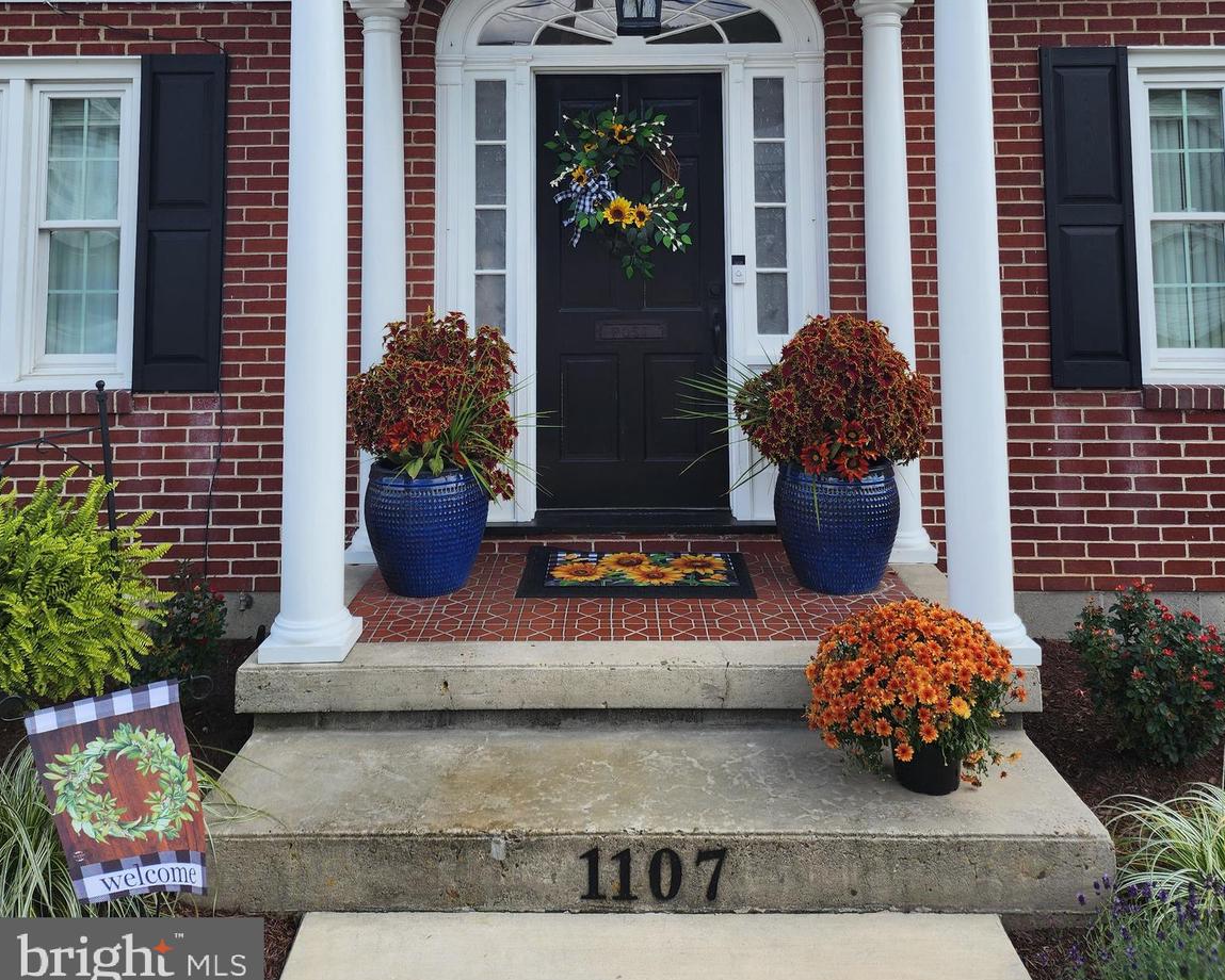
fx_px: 1088
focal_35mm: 30
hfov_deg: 58.8
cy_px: 186
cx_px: 612
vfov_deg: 45.9
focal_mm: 6.4
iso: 12
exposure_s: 1/511
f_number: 1.8
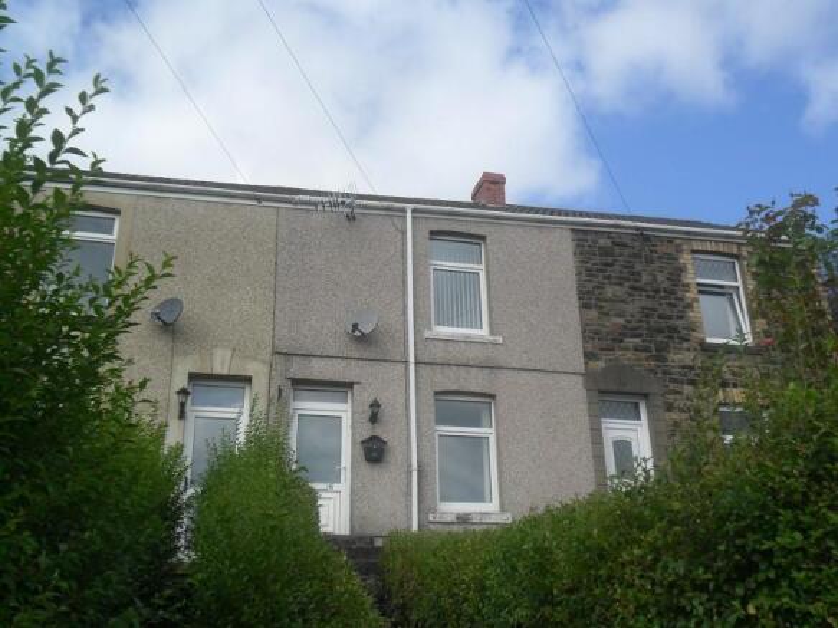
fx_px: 896
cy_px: 314
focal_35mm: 37
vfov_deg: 38.7
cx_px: 419
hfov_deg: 50.1
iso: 120
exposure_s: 1/125
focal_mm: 6.6
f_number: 10.1
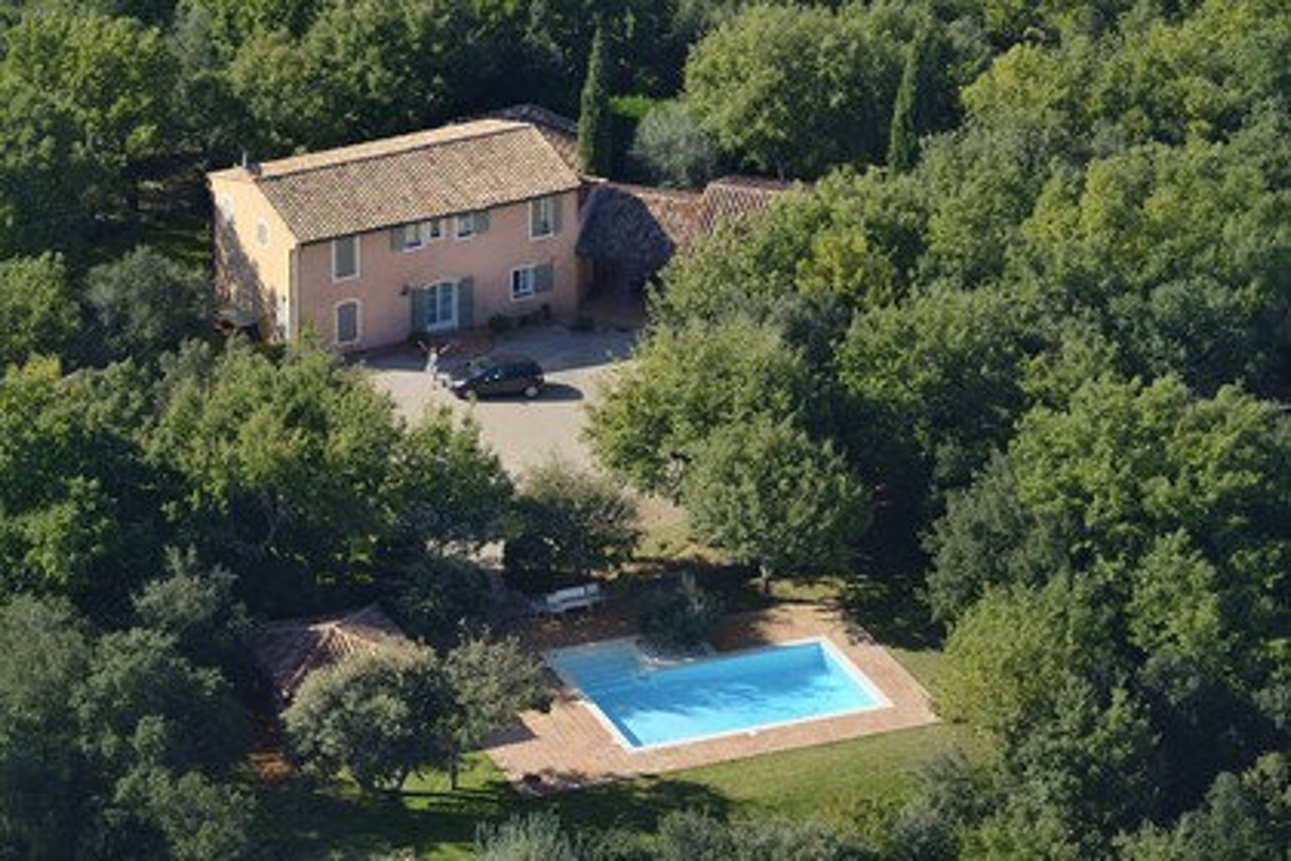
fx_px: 5199
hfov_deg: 14.2
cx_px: 646
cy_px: 430
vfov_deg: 9.5
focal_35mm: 145
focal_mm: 145
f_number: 8
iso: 800
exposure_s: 1/1000
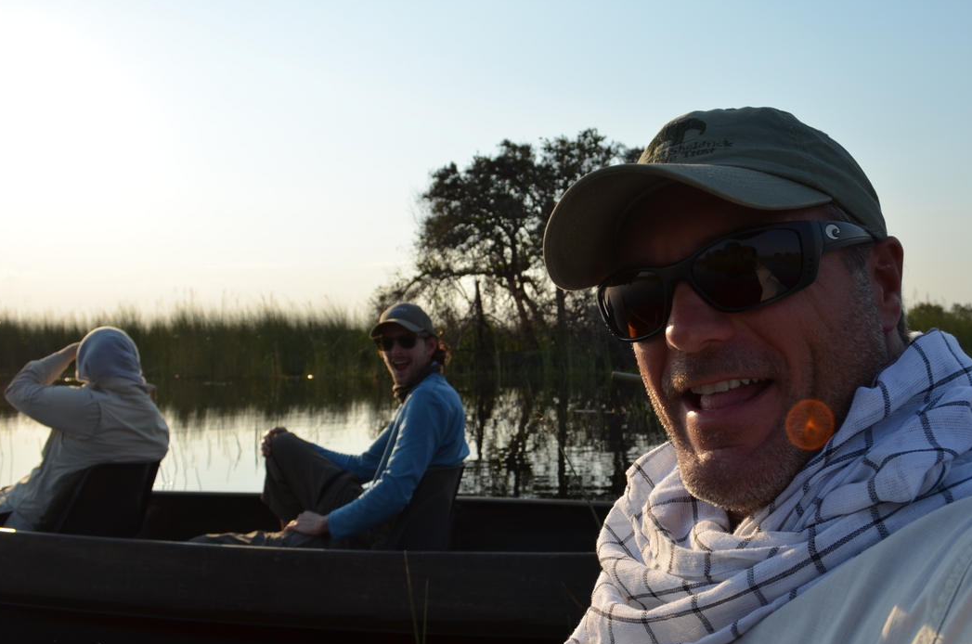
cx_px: 581
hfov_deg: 56.9
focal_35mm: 33
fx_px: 889
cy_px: 328
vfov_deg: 39.8
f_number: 8
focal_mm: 18
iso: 100
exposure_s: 1/250
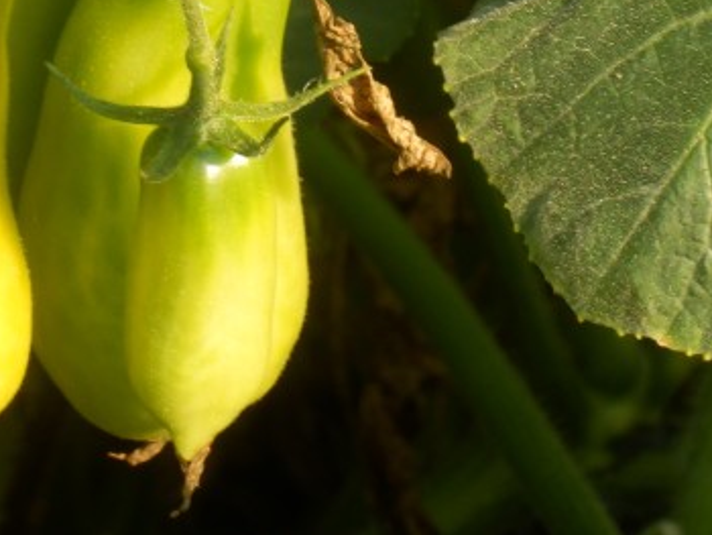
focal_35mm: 452
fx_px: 9303
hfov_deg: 4.4
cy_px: 31
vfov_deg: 3.3
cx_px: 193
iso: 100
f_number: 5.8
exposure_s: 1/100
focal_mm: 35.1
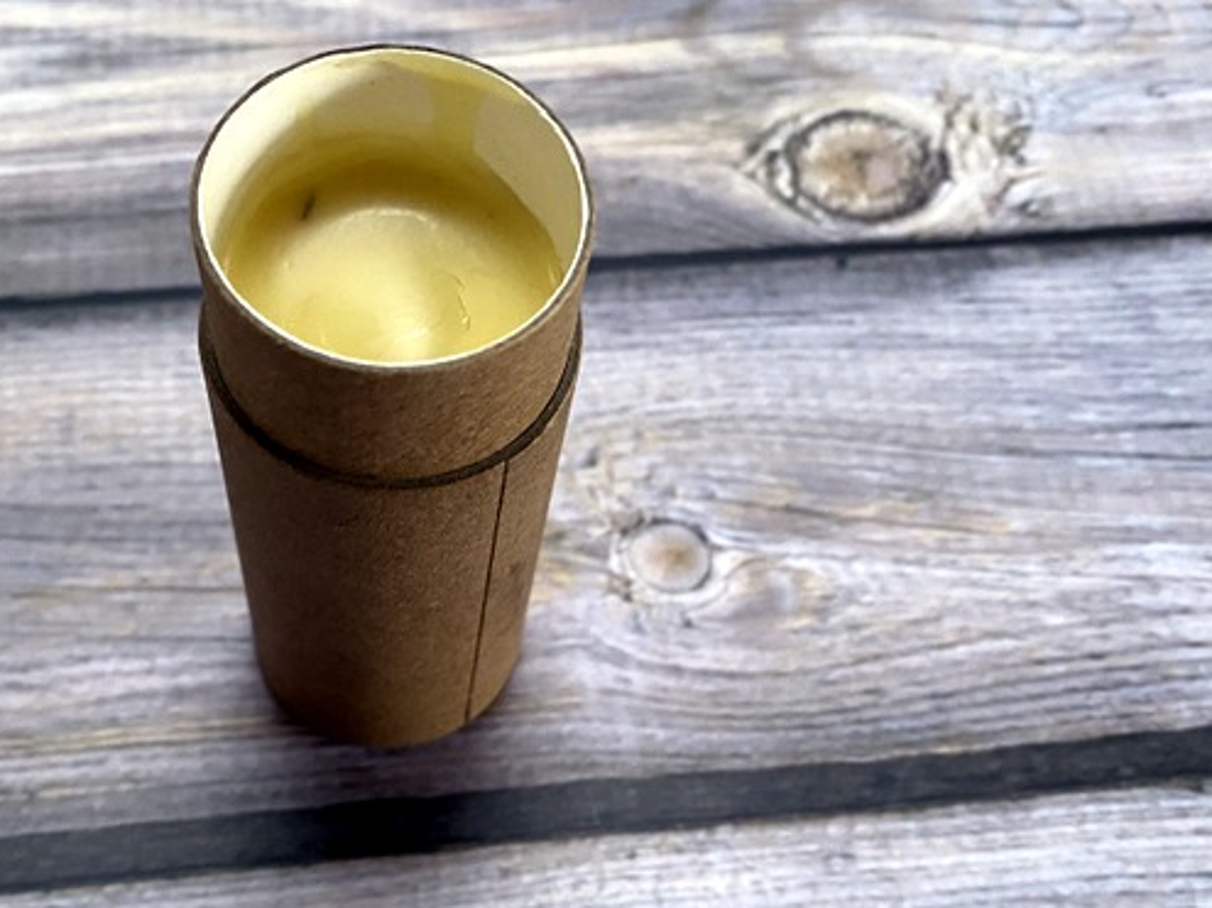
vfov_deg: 34.3
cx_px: 433
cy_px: 521
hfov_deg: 44.3
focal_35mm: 42
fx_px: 1470
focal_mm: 4.25
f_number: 1.8
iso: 250
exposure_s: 1/60
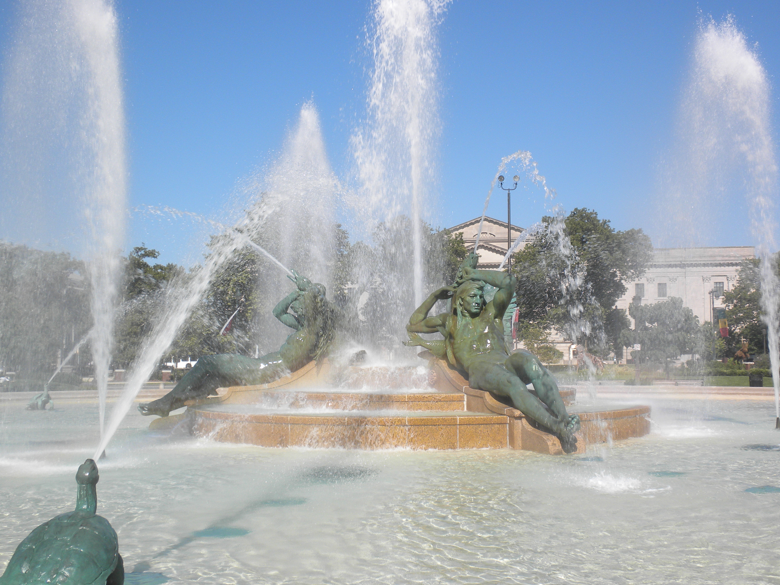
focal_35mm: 43
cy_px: 316
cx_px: 420
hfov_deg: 43.8
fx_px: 969
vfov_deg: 33.6
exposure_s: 1/123
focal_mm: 6.6
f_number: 10
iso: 64
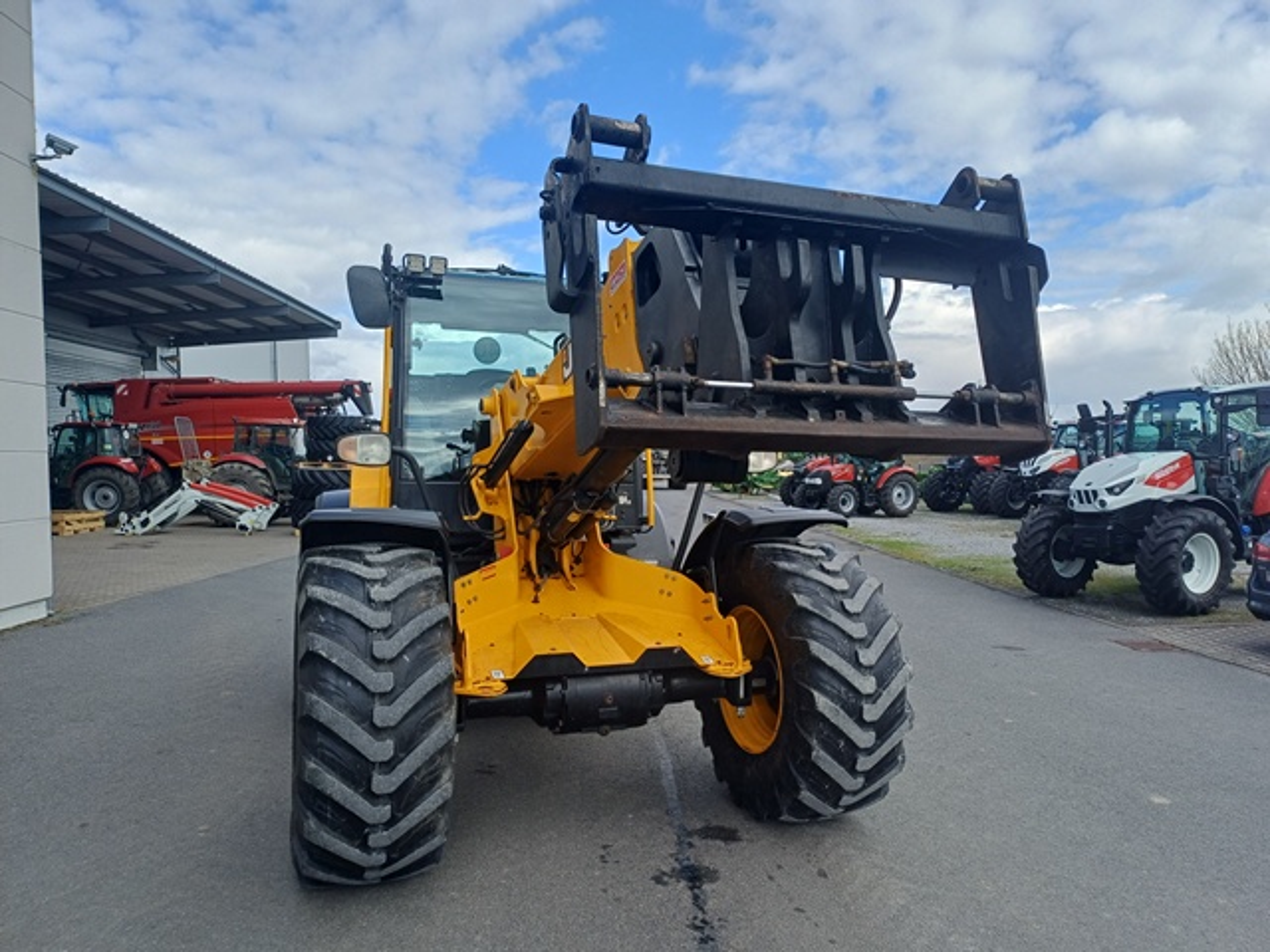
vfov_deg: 54.9
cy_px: 476
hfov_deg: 69.4
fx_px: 917
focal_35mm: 25
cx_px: 635
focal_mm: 4.65
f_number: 1.8
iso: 50
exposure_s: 1/736
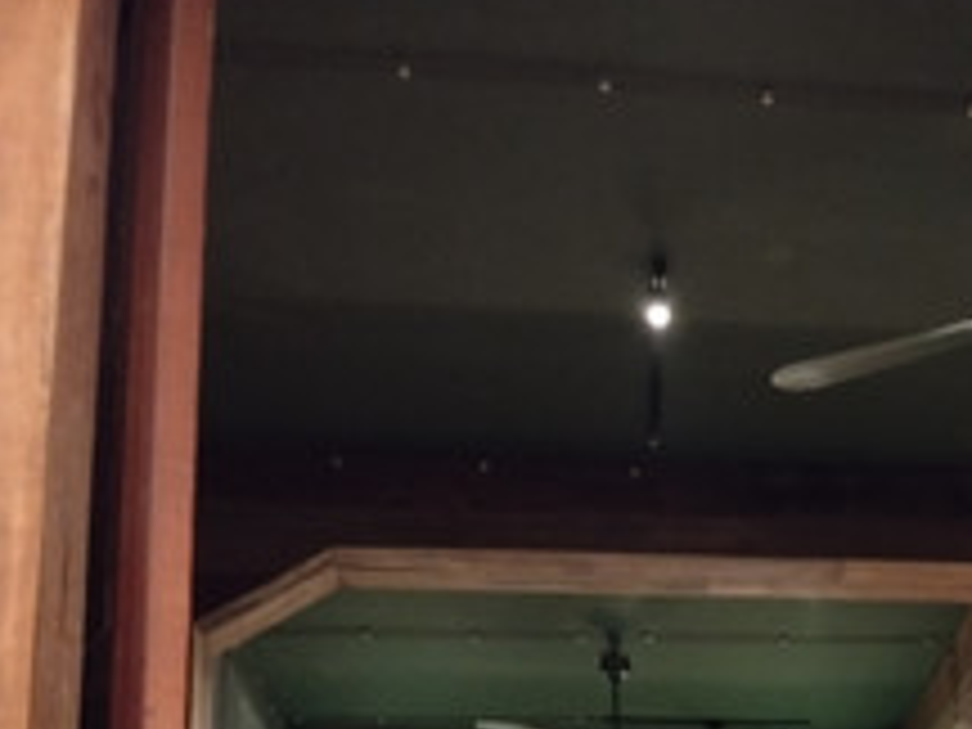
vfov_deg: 20.8
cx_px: 927
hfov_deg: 27.6
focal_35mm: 67
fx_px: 1881
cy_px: 817
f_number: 1.8
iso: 800
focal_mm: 4.22
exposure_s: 1/20
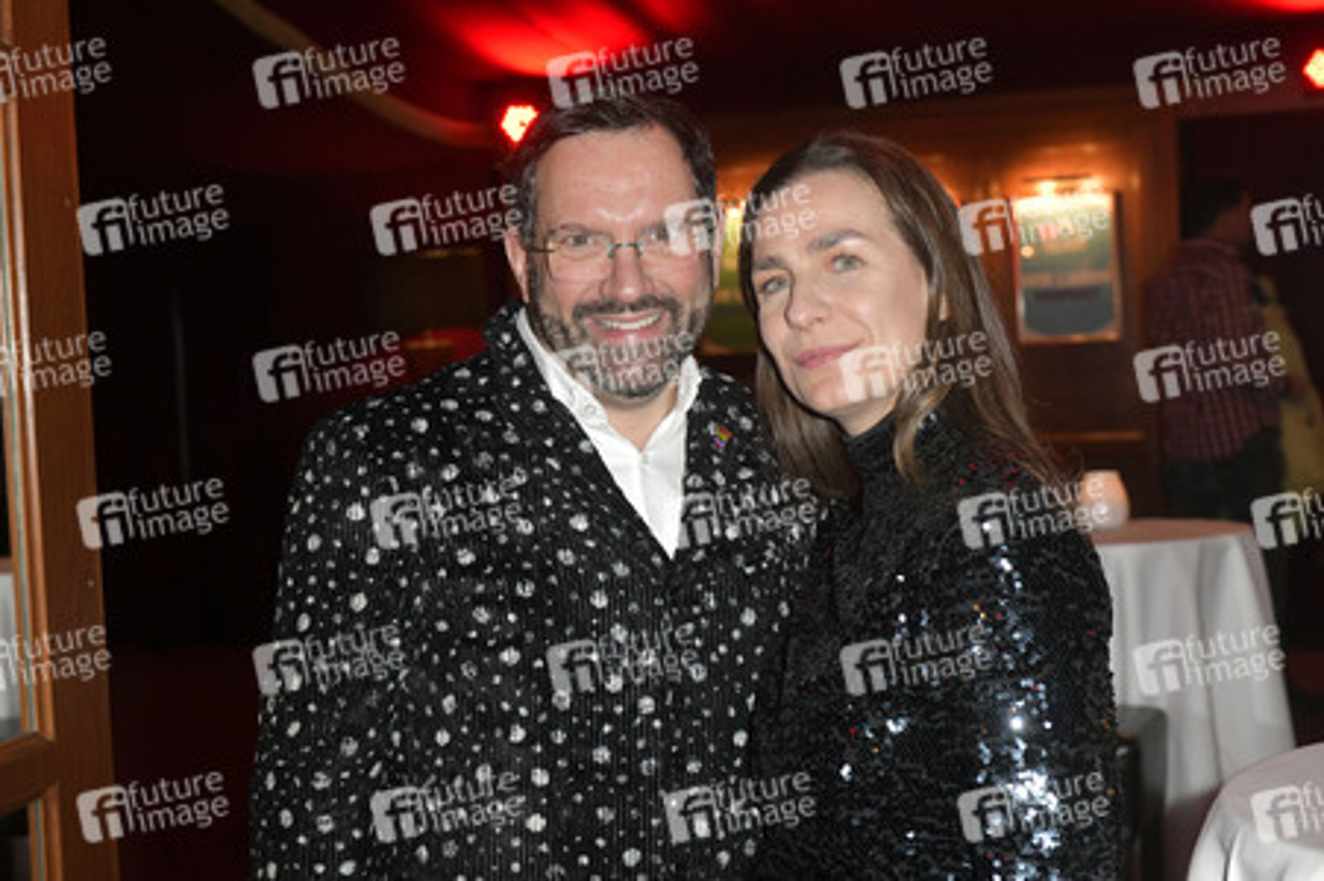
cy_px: 440
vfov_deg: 22.6
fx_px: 2205
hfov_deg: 33.4
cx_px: 662
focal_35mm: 60
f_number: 7.1
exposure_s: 1/200
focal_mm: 60
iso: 2500
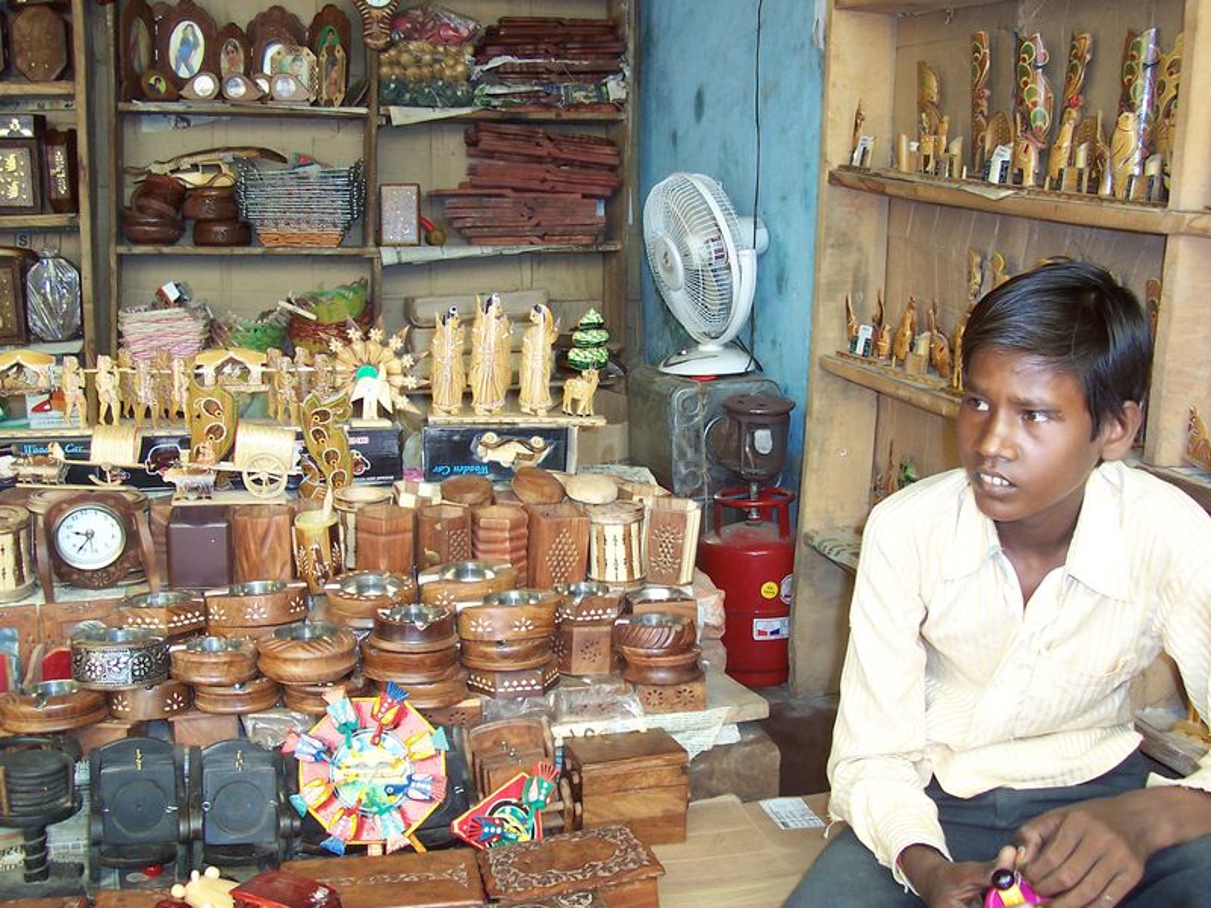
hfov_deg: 50.1
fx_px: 1294
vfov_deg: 38.7
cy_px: 454
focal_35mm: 37
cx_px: 606
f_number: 2.8
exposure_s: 1/60
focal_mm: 5.6
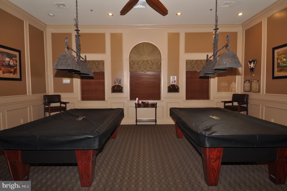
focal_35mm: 20
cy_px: 96
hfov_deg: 85.5
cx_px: 144
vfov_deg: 63.1
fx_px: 155
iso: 200
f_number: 4
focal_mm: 13
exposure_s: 1/60
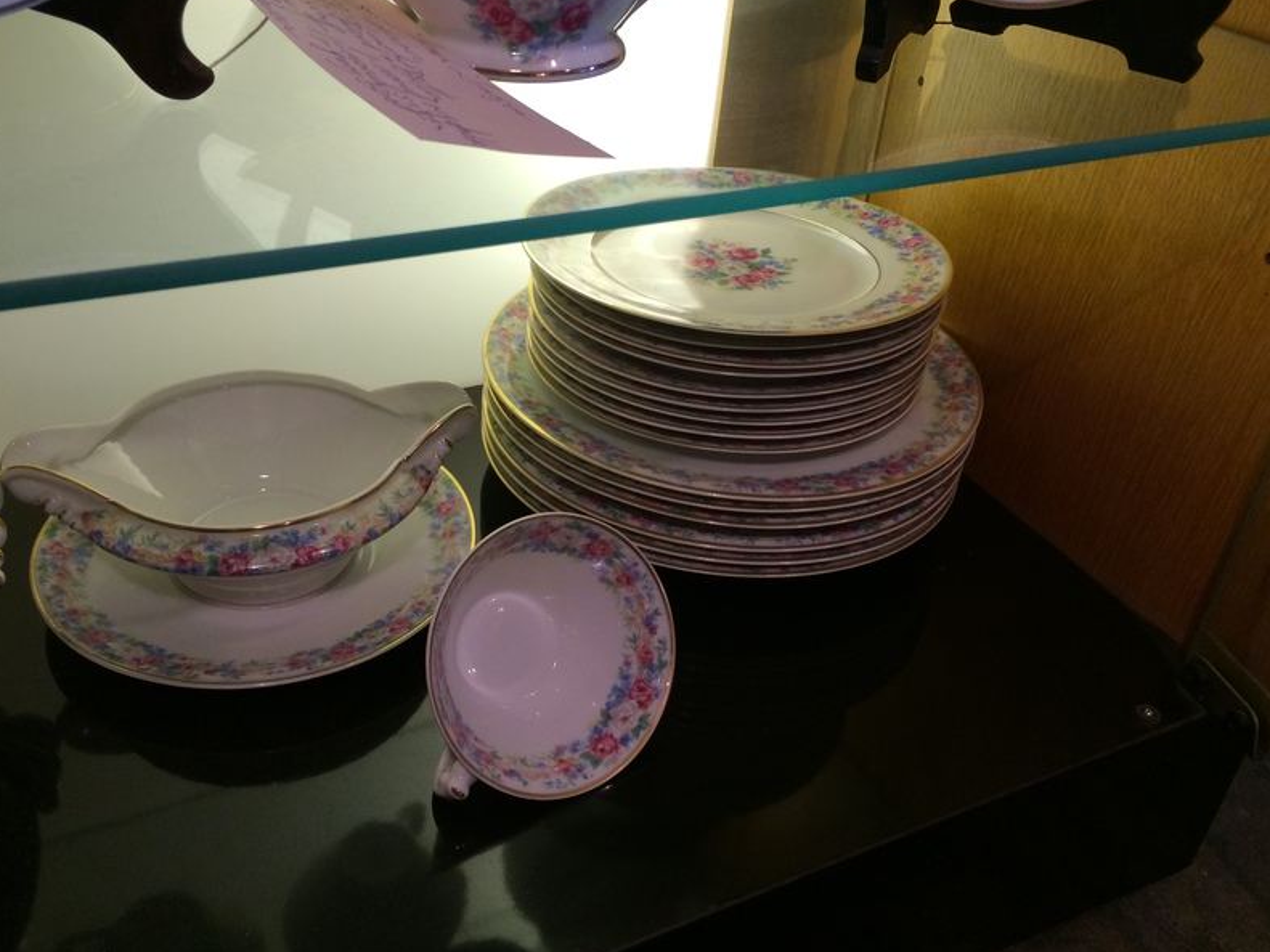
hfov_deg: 55.3
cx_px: 609
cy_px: 447
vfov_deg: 42.9
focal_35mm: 33
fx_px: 1211
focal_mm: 4.15
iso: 64
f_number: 2.2
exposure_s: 1/30
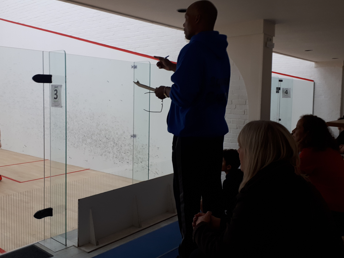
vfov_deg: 41.8
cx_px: 151
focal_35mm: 34
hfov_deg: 53.8
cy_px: 125
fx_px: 338
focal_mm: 3.6
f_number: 1.9
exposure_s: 1/33
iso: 64
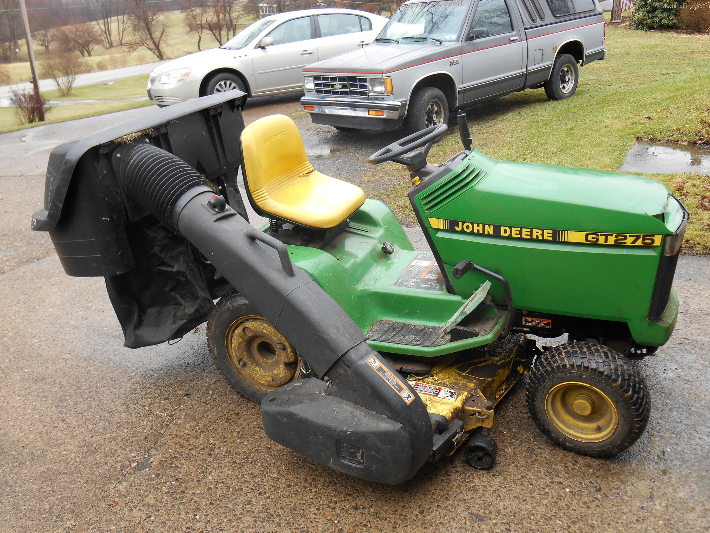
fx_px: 636
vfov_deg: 45.4
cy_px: 266
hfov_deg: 58.4
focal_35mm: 31
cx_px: 355
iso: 80
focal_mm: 5.5
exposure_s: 1/100
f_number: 3.6
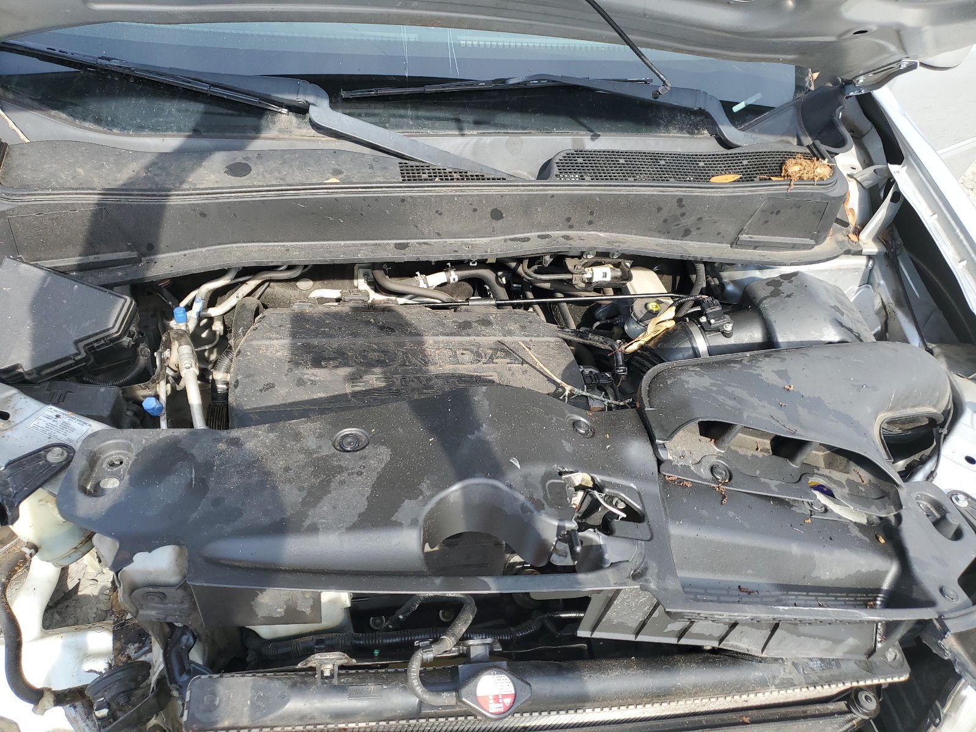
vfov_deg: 53.1
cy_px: 366
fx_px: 733
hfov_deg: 67.3
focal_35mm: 26
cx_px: 488
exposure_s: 1/667
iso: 50
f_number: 1.5
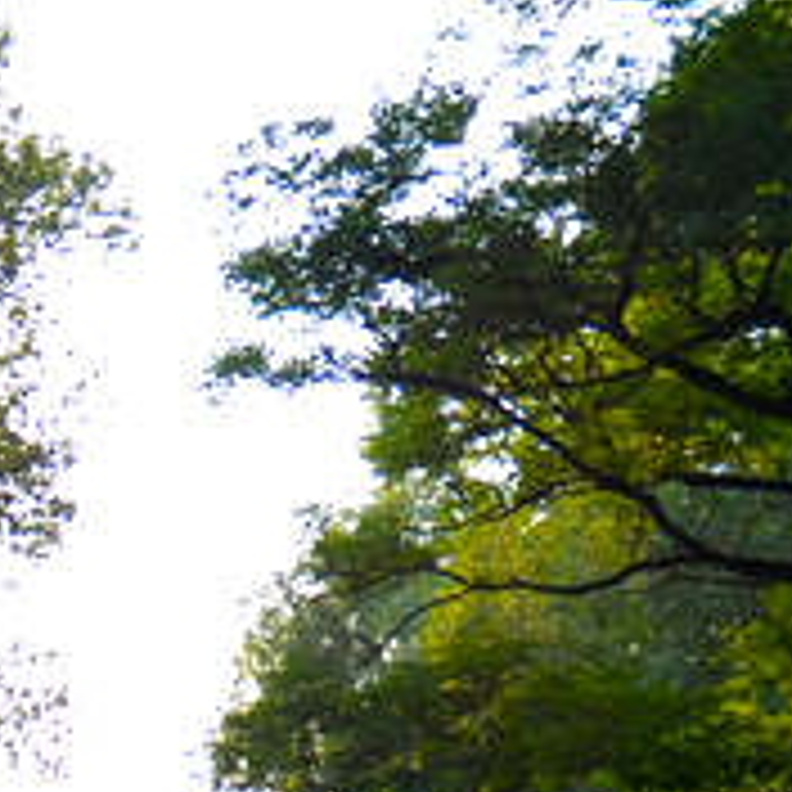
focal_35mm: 117
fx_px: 3029
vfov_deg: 13.8
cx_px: -747
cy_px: 1264
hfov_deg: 13.1
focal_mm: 18
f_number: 4.5
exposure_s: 1/125
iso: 100
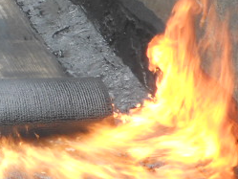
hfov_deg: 10.1
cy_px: -103
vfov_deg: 7.7
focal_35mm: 189
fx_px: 1300
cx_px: -112
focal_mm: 8.2
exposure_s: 1/100
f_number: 4.3
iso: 80
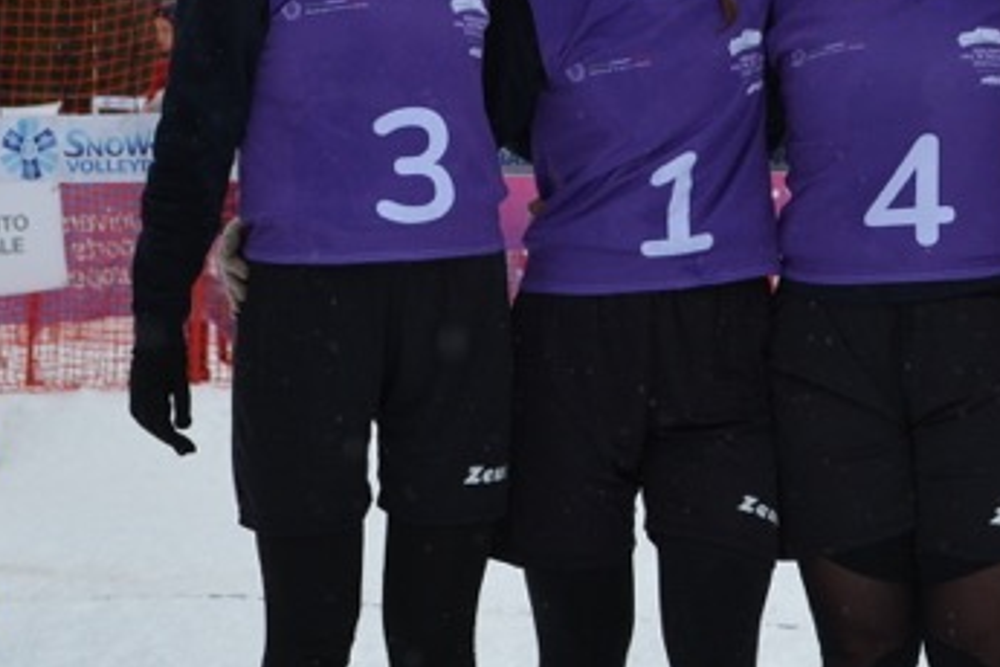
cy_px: 149
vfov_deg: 7.7
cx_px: 852
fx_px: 4944
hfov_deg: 11.5
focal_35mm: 178
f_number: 4
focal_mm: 32
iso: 400
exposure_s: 1/1000
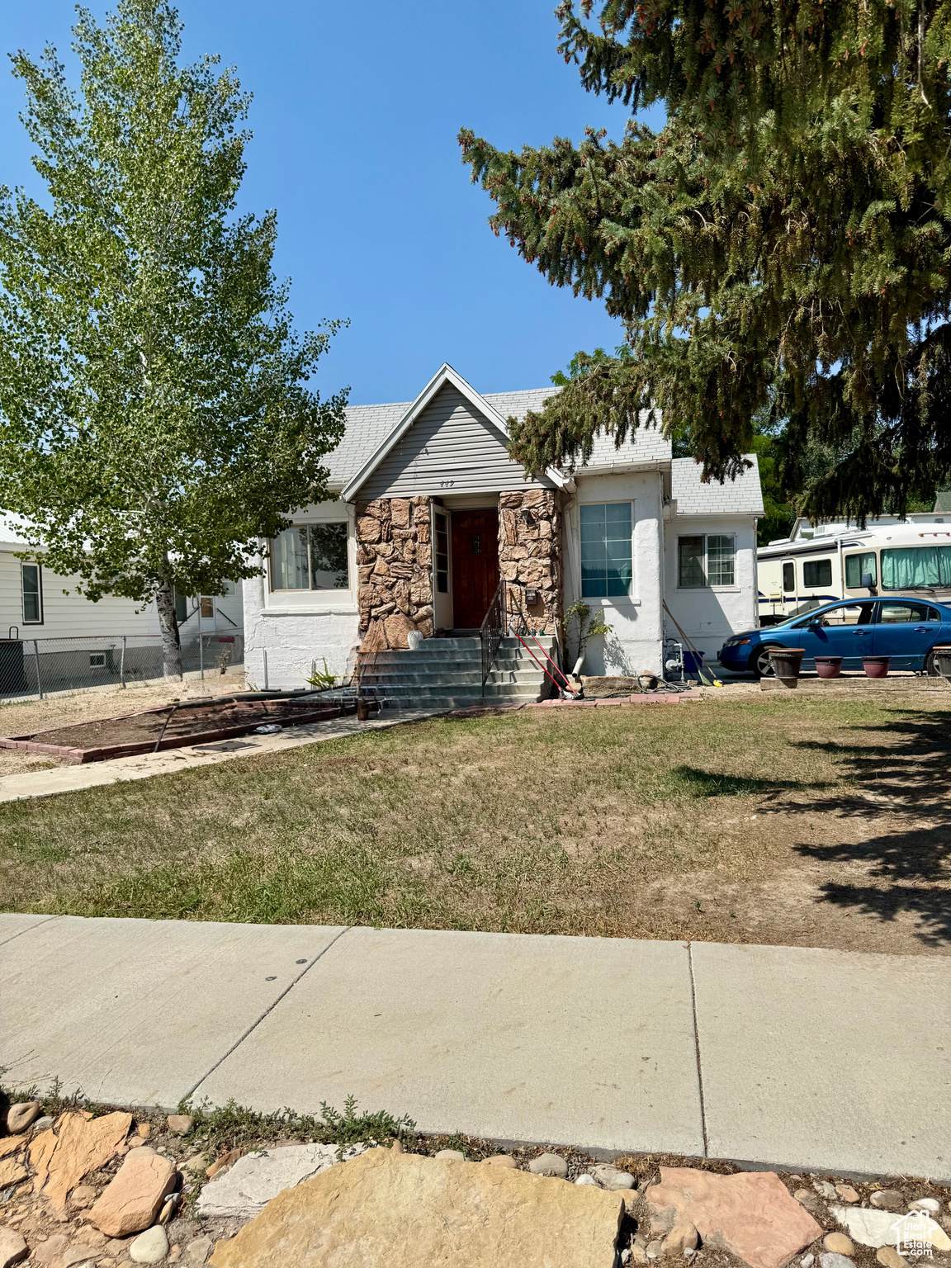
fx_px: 879
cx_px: 476
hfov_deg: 56.8
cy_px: 634
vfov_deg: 71.6
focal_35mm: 24
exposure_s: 1/7092
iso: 80
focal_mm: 6.76
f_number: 1.78
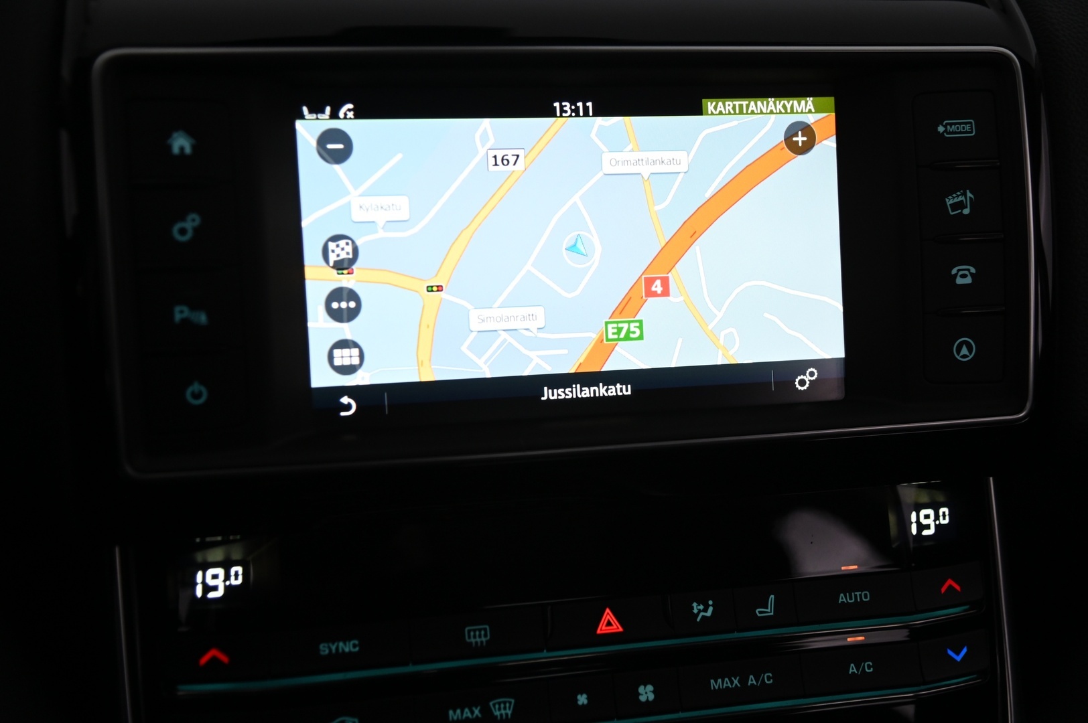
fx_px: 1449
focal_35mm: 48
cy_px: 362
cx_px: 544
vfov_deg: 28.0
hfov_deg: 41.1
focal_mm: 48
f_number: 4
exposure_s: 1/160
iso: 2000
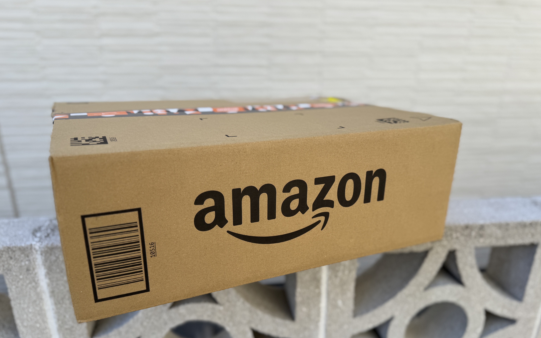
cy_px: 199
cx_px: 269
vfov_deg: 47.4
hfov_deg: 70.4
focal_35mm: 26
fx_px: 383
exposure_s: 1/1285
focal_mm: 6.76
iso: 80
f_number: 1.78
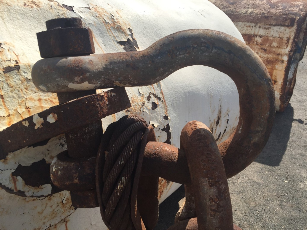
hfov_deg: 61.7
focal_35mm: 29
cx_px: 154
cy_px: 115
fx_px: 257
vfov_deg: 48.2
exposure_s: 1/1980
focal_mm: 4.15
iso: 32
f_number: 2.2
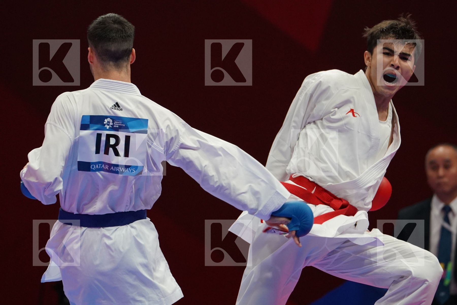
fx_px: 5331
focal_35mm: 420
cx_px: 228
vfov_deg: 3.3
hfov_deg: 4.9
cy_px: 152
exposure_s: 1/1000
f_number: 4
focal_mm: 280
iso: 2500
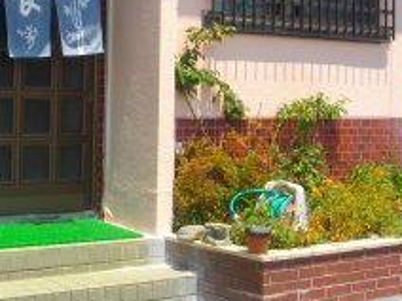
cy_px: 29
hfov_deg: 26.4
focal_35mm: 73
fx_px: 848
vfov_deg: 19.8
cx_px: 110
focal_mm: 5.7
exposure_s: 1/125
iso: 100
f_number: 8.8
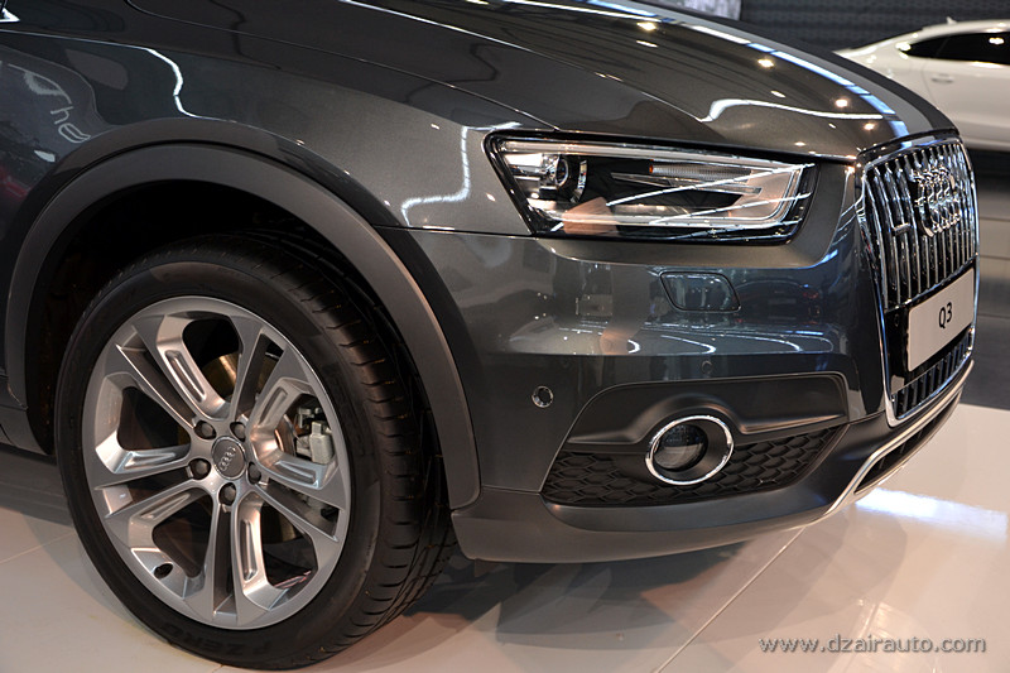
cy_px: 336
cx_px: 505
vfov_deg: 26.5
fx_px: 1430
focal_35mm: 51
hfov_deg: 38.9
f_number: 4.2
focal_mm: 34
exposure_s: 1/40
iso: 400
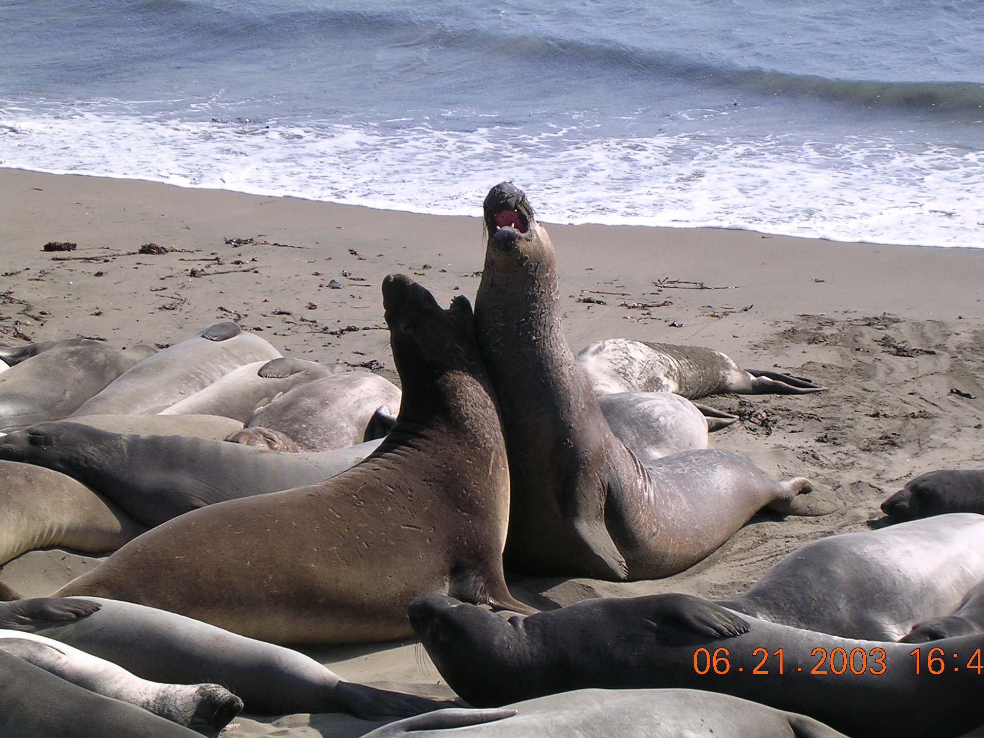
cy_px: 349
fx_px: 3496
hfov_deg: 16.0
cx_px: 502
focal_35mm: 123
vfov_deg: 12.0
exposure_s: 1/335
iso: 100
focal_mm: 17.4
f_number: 4.9
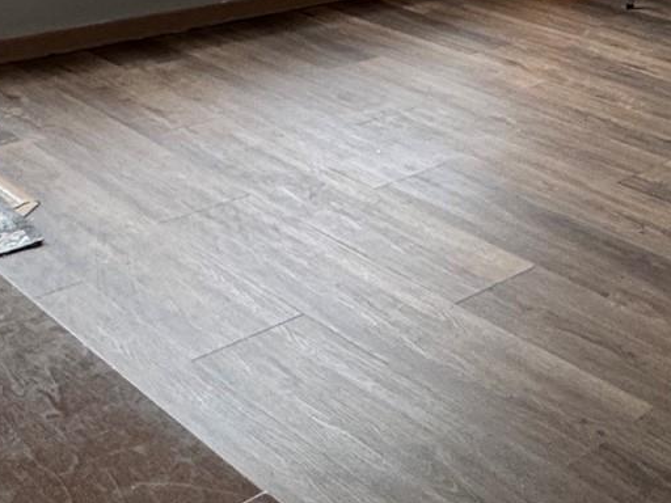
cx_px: 862
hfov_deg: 28.5
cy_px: -186
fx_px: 1086
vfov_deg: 22.7
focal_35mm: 56
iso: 200
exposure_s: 1/60
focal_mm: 2.22
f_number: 2.2
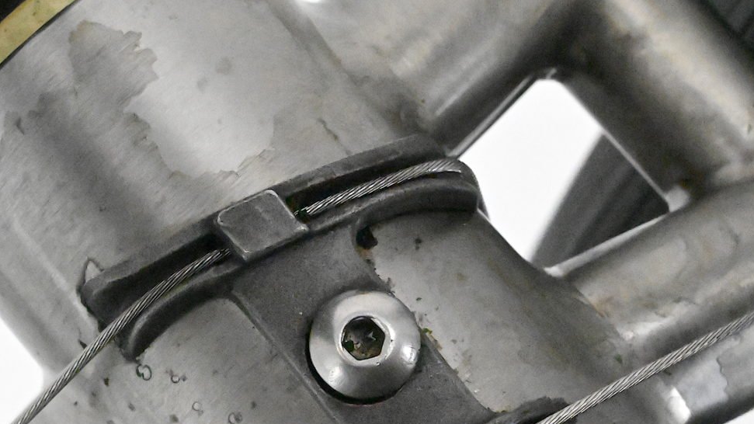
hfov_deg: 14.8
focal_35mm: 145
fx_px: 2899
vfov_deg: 8.3
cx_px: 223
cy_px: 348
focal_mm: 70
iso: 51200
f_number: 20
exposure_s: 1/640
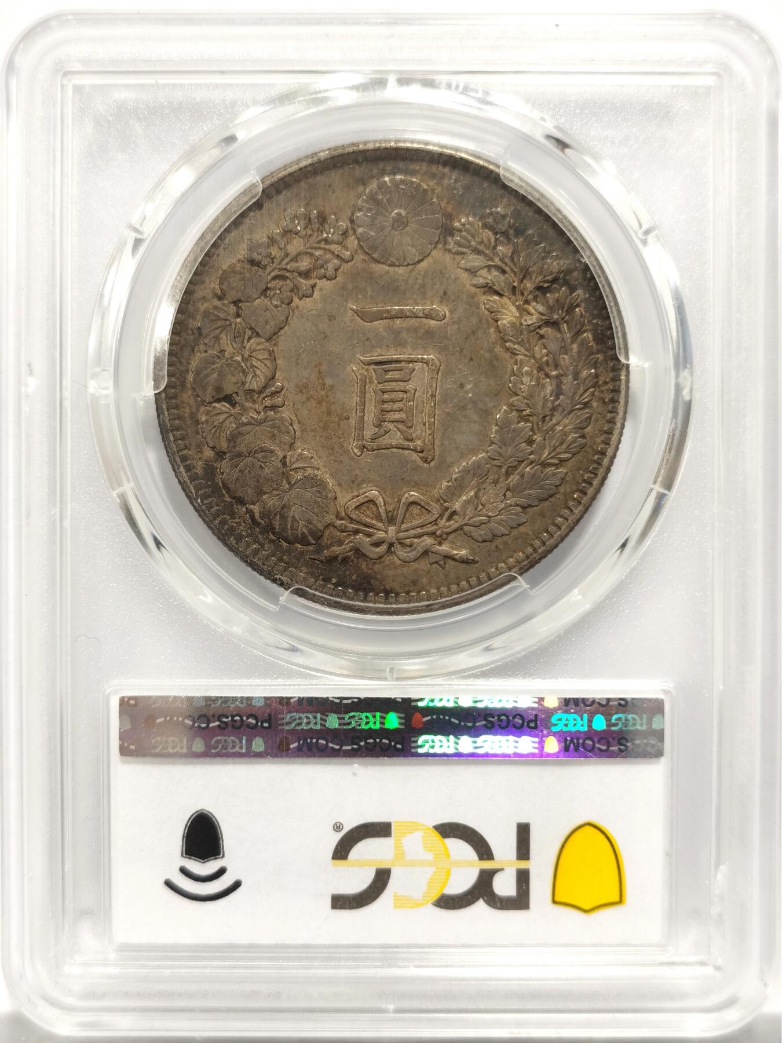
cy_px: 522
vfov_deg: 35.5
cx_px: 391
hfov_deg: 27.0
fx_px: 1627
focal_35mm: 54
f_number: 16
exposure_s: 1/100
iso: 160
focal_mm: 5.56
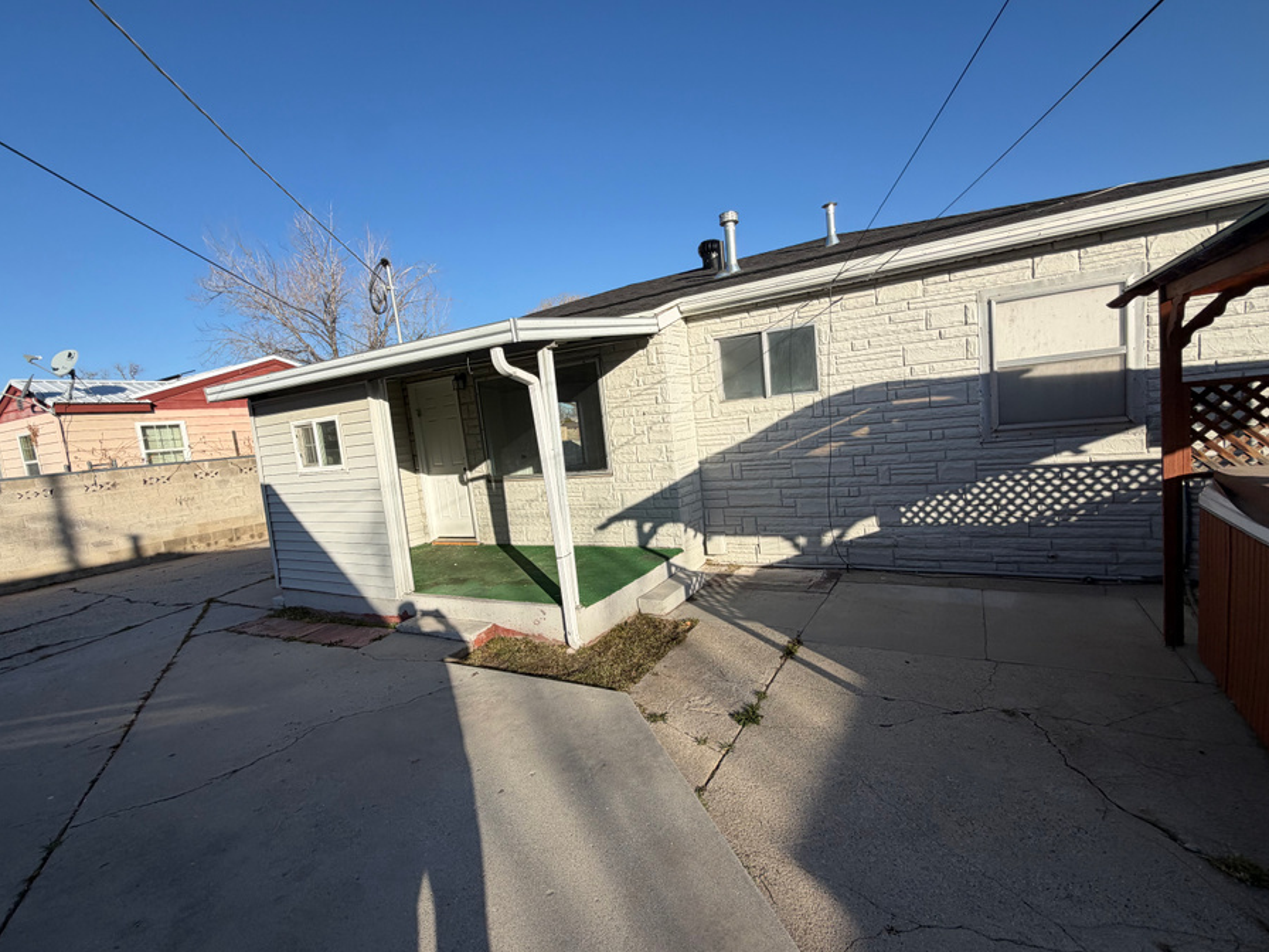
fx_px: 587
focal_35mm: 16
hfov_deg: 94.5
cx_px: 633
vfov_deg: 78.1
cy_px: 487
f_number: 2.2
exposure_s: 1/770
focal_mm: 2.22
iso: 20
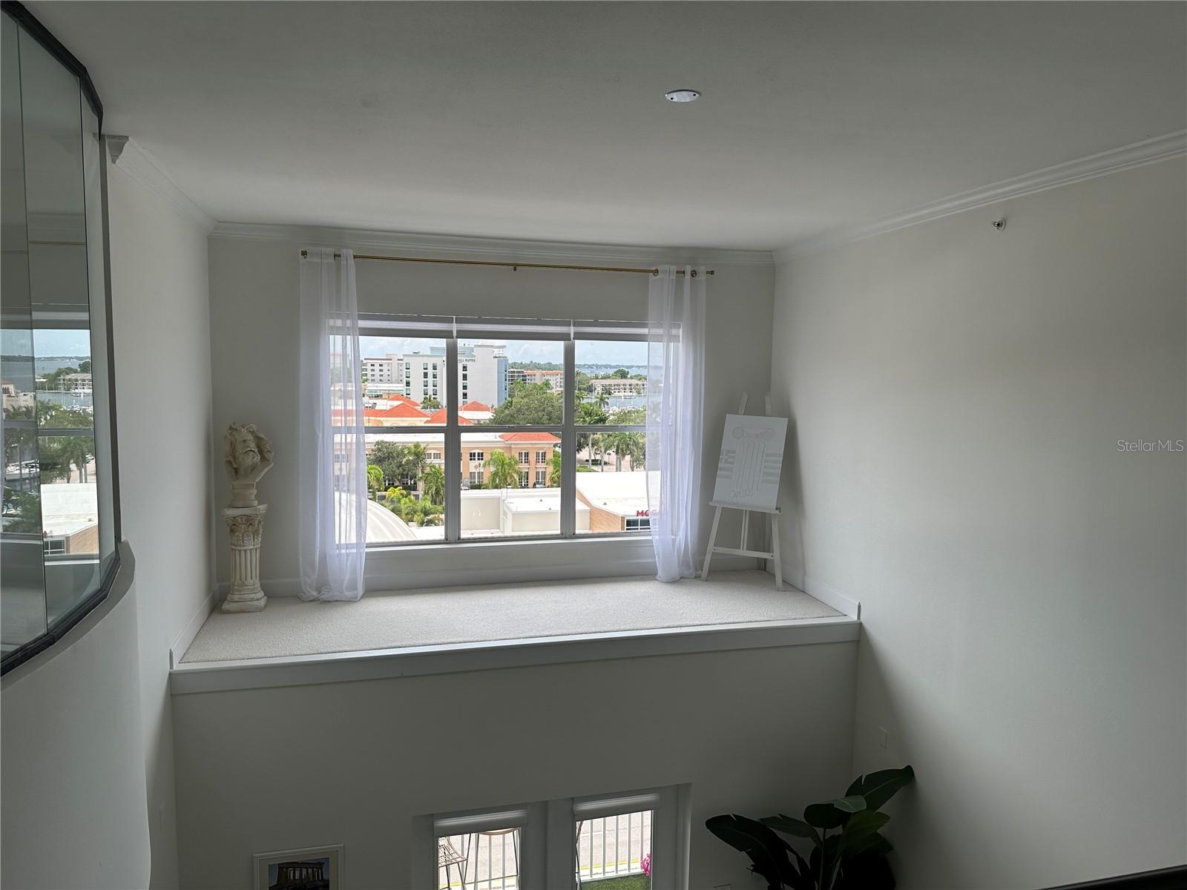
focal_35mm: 24
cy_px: 445
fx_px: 823
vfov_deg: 56.8
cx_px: 594
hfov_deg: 71.6
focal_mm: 6.86
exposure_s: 1/1009
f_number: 1.78
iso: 80
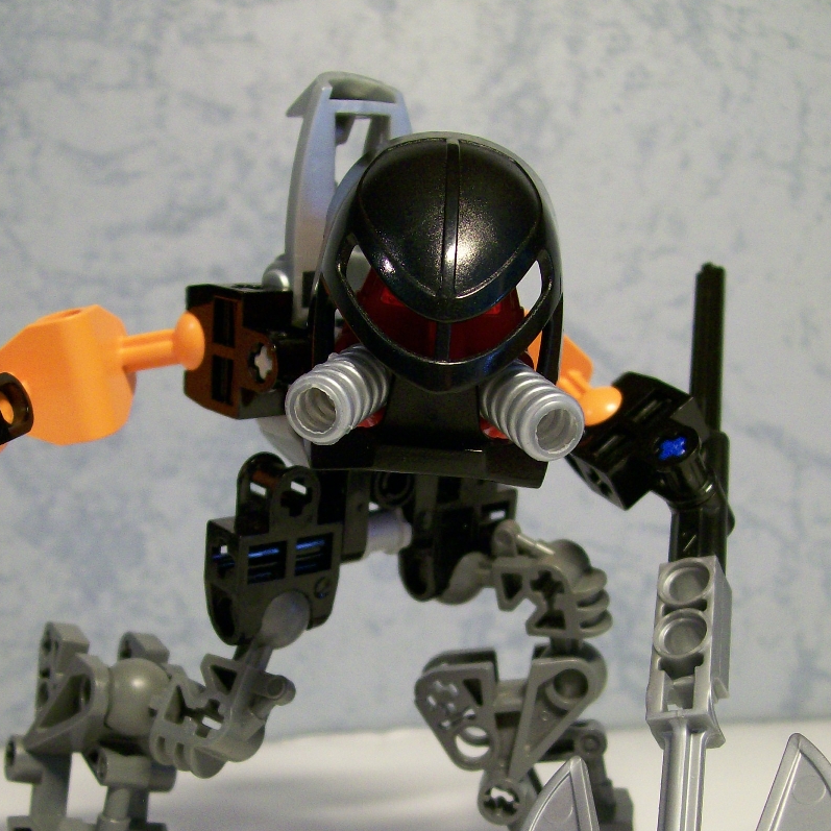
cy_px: 535
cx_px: 401
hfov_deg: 36.8
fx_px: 1249
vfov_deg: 36.5
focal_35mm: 46
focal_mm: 6
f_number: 2.7
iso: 160
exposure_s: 1/27.6
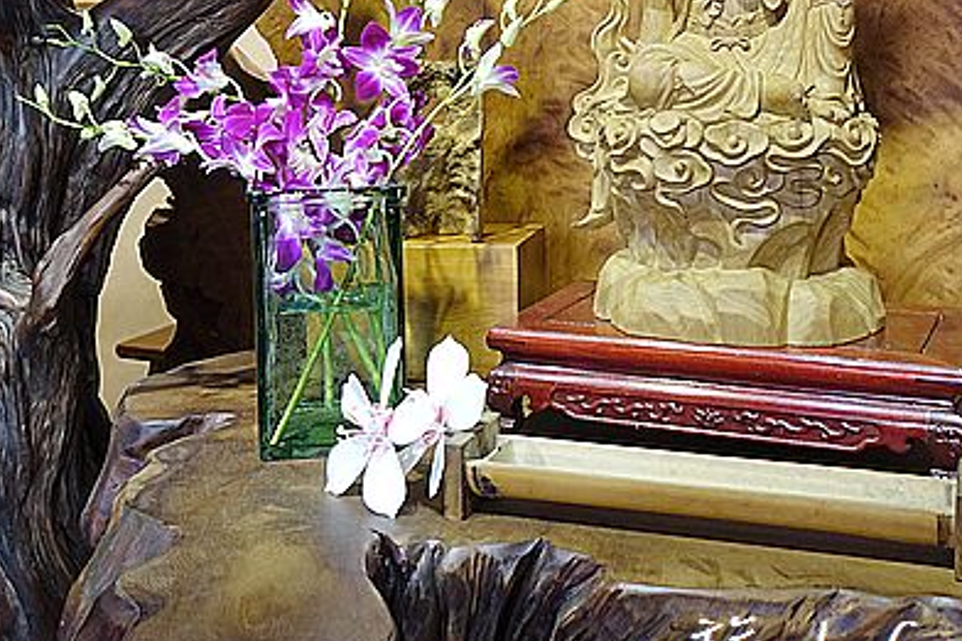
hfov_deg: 40.3
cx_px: 552
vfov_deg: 26.9
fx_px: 1309
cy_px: 112
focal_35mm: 49
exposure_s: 1/30
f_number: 2.8
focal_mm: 8.8
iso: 500
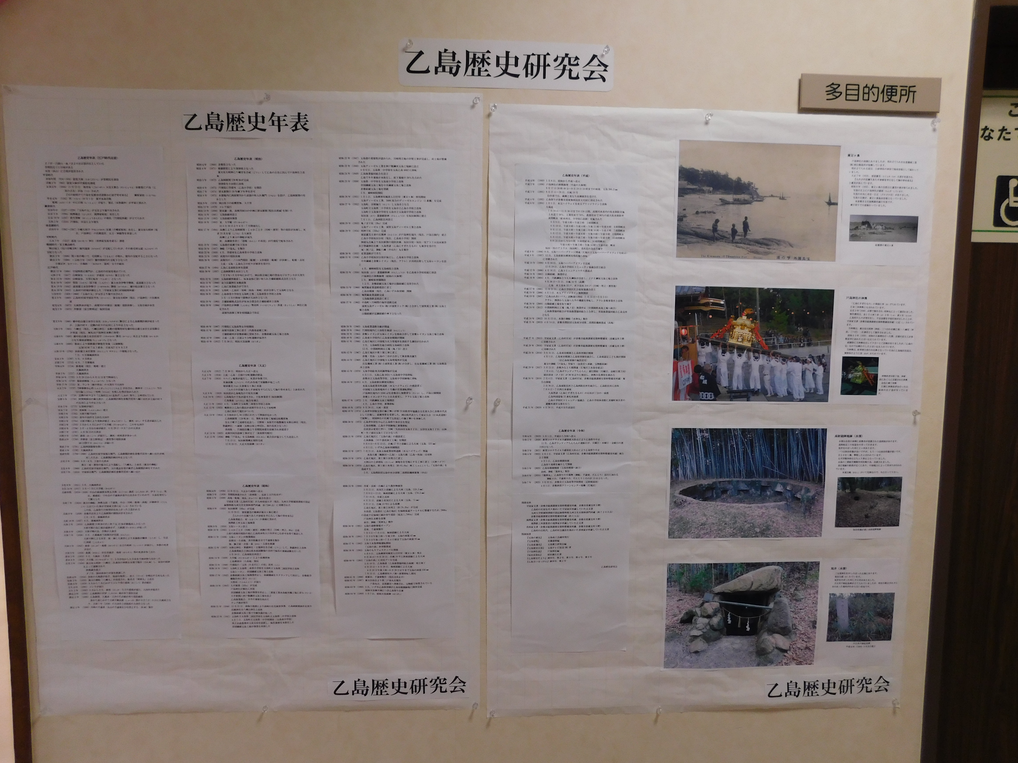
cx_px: 509
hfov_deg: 73.9
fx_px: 676
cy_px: 382
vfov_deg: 58.9
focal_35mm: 23
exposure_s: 1/40
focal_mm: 4
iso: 125
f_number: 3
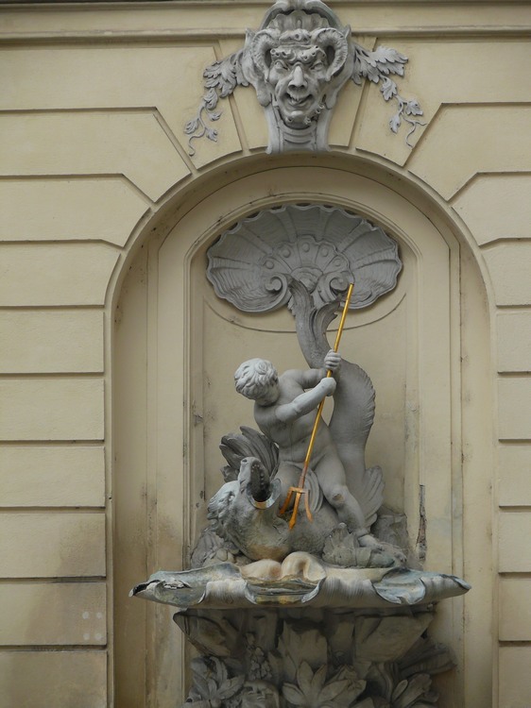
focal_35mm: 177
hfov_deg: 8.4
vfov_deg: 11.2
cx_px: 266
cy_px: 354
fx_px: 3622
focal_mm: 37.5
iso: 100
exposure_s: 1/80
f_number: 3.6
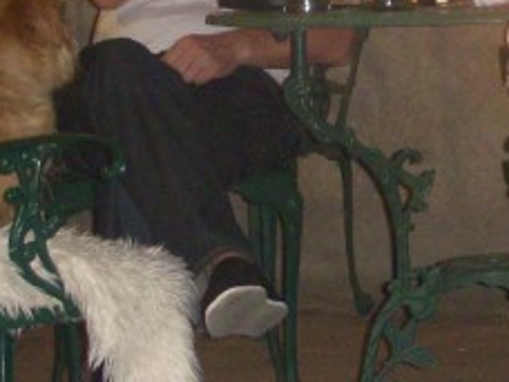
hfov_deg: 11.7
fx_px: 2426
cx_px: 596
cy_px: 51
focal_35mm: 165
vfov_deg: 9.0
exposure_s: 1/3
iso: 400
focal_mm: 7.9
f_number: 3.4
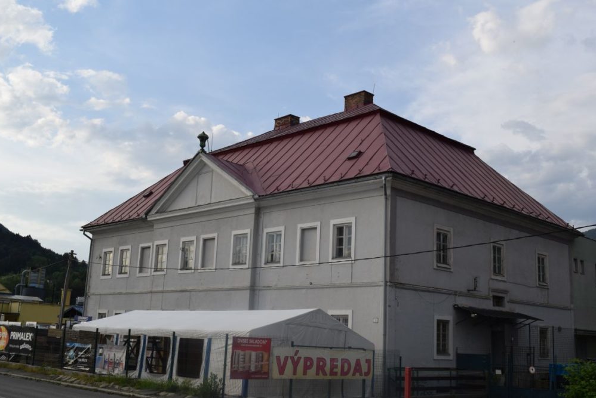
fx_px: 663
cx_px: 300
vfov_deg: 33.5
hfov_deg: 48.4
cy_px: 195
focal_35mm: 40
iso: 200
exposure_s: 1/320
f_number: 9
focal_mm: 26
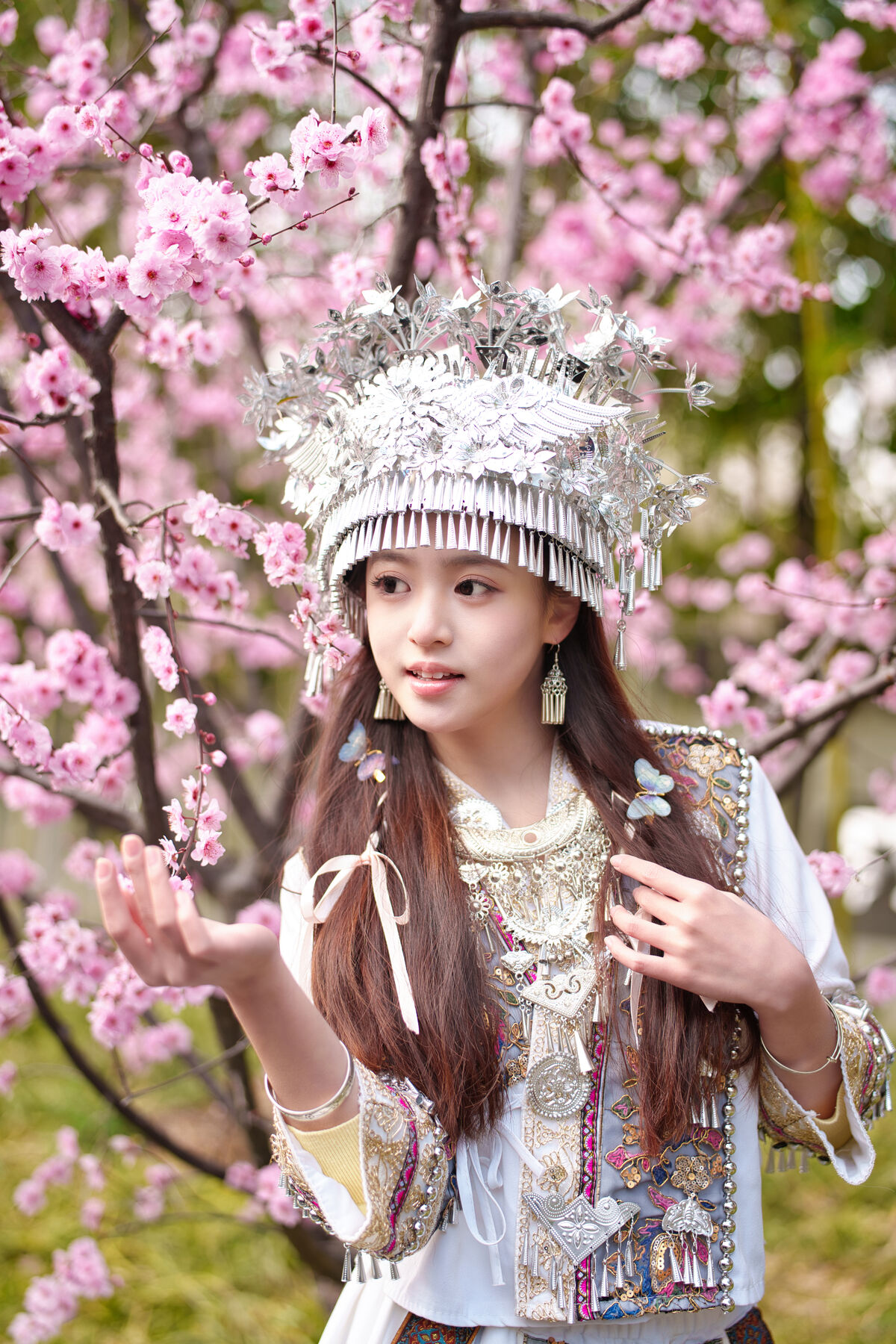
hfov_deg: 27.0
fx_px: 1867
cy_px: 672
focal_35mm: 50
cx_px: 448
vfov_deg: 39.6
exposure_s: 1/320
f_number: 1.8
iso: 100
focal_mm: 50
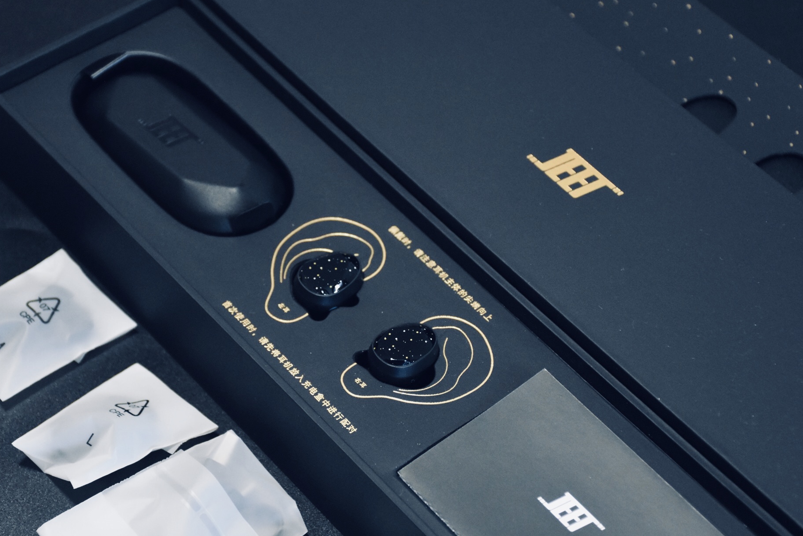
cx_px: 393
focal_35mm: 98
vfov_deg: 14.0
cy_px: 327
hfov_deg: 20.8
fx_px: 2187
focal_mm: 52
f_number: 4.8
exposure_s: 1/60
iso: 4500
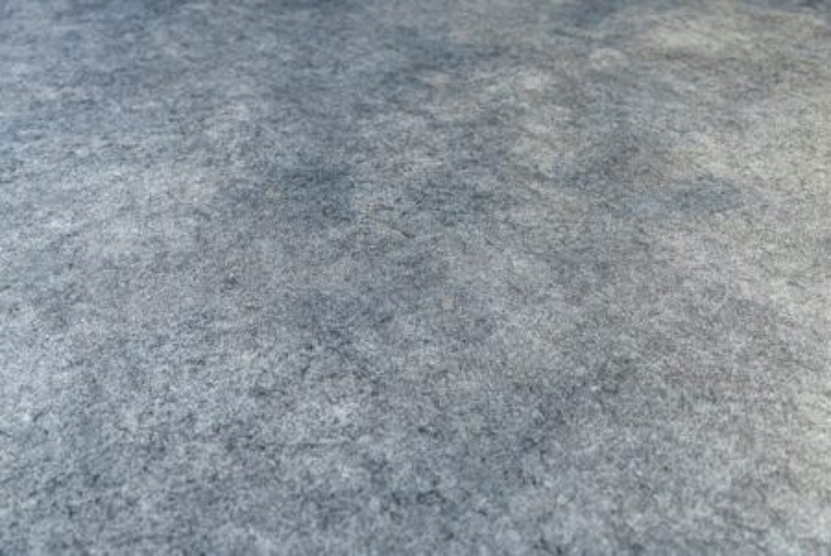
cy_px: 278
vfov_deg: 40.1
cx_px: 416
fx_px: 762
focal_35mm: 33
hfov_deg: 57.2
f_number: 4
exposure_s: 1/400
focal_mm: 33
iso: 500
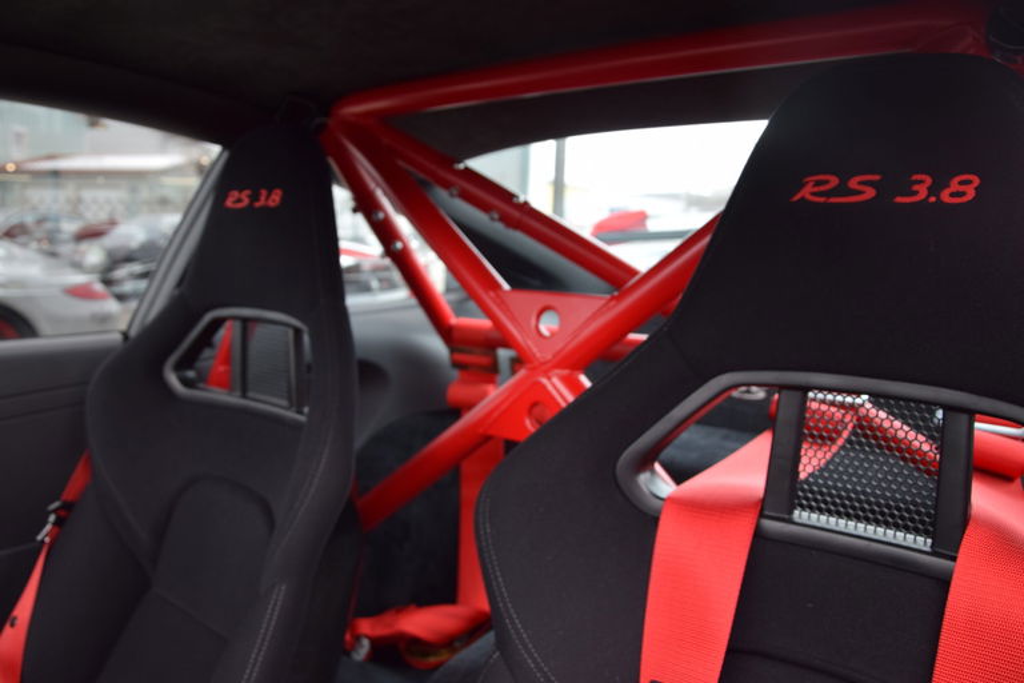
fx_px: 1493
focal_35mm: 52
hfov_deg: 37.9
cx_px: 512
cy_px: 342
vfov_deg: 25.8
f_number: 6.3
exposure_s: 1/160
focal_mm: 35
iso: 400
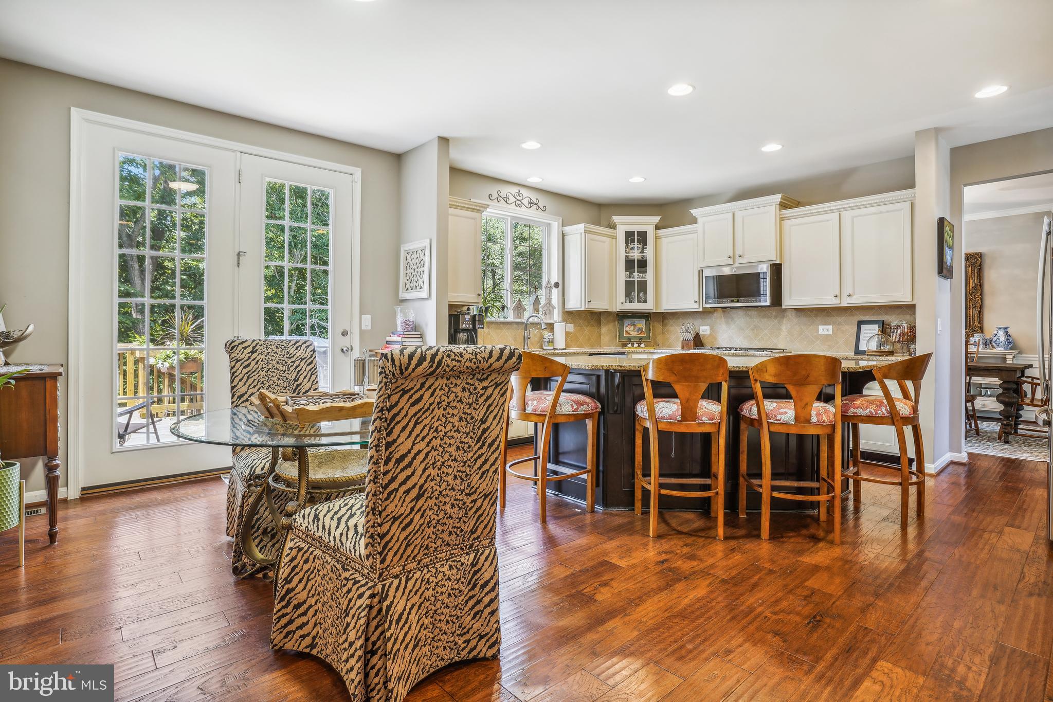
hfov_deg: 93.3
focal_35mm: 17
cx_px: 526
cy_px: 351
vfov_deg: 70.4
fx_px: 497
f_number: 8
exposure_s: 1.6
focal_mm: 17
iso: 100
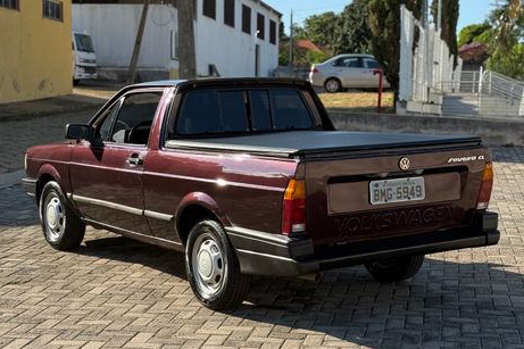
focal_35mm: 51
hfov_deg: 38.9
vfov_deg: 26.5
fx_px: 742
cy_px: 183
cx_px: 264
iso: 100
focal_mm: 6.76
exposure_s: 1/1715
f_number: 1.78
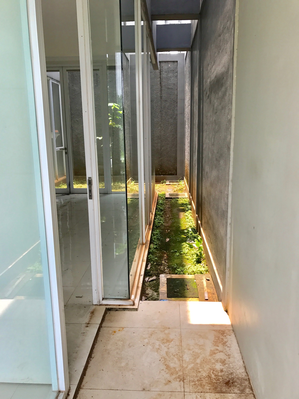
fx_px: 322
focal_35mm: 28
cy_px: 200
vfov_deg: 63.4
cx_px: 150
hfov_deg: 49.7
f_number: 1.8
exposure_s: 1/240
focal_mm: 3.99
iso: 20
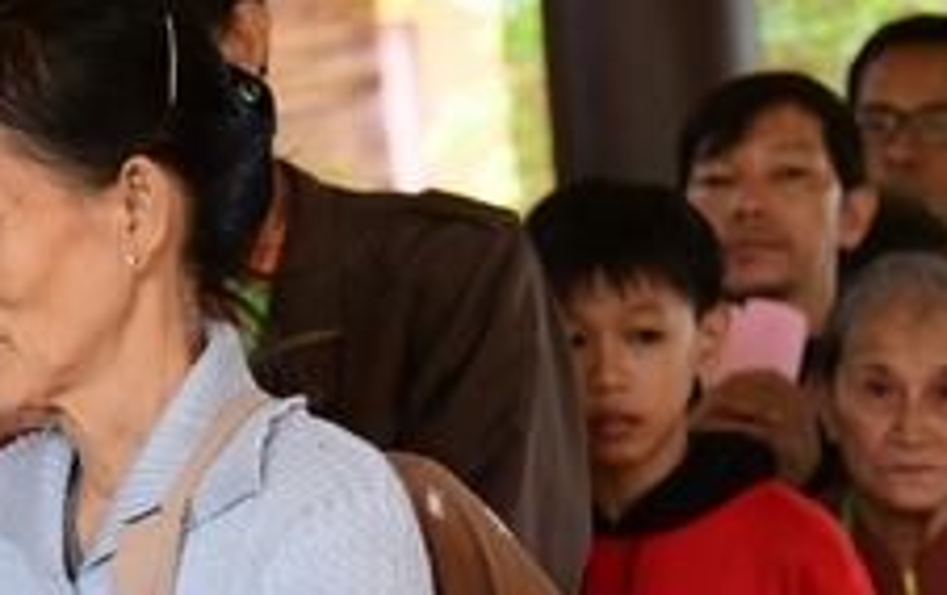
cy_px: 570
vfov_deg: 8.1
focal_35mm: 161
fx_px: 4161
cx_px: -230
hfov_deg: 12.6
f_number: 4
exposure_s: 1/40
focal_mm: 55
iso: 1250
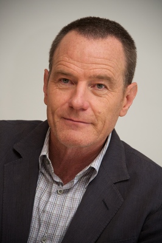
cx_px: 81
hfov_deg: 6.9
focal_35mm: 200
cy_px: 122
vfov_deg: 10.3
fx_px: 1352
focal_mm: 200
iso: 400
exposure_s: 1/60
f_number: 5.6
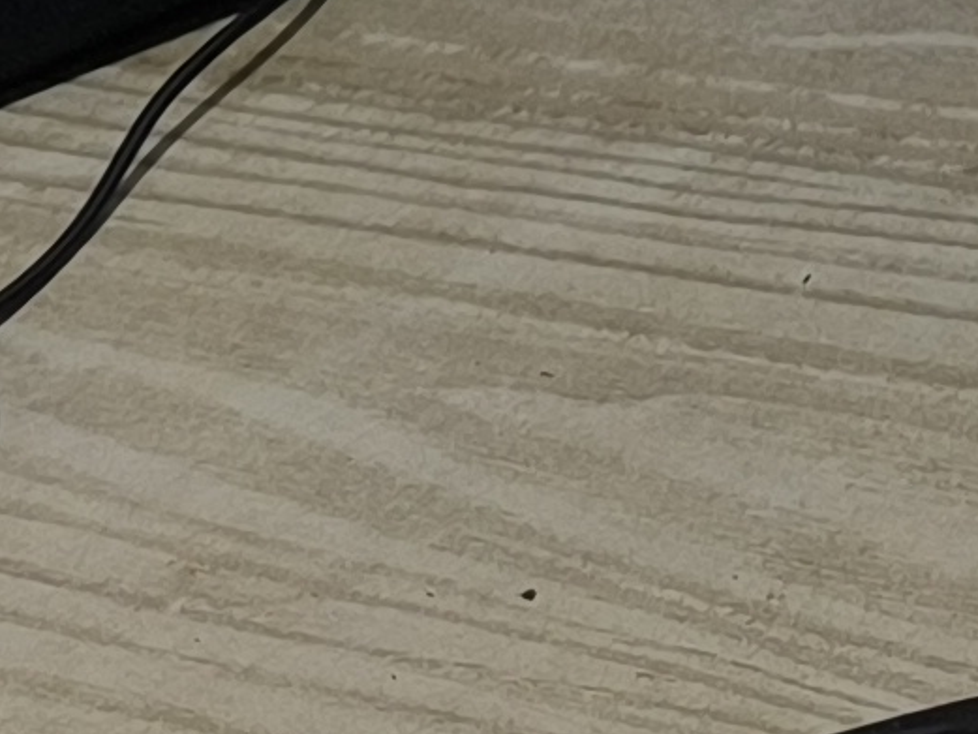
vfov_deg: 7.3
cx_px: 1393
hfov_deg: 10.7
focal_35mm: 180
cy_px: -1474
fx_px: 5087
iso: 640
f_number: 1.65
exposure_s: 1/100
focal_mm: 6.14
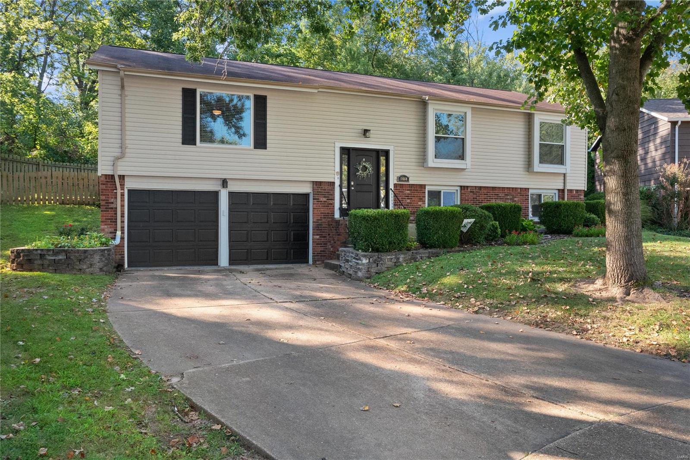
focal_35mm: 26
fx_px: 498
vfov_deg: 49.5
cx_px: 345
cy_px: 230
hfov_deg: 69.4
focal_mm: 13
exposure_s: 1/200
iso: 400
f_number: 6.3
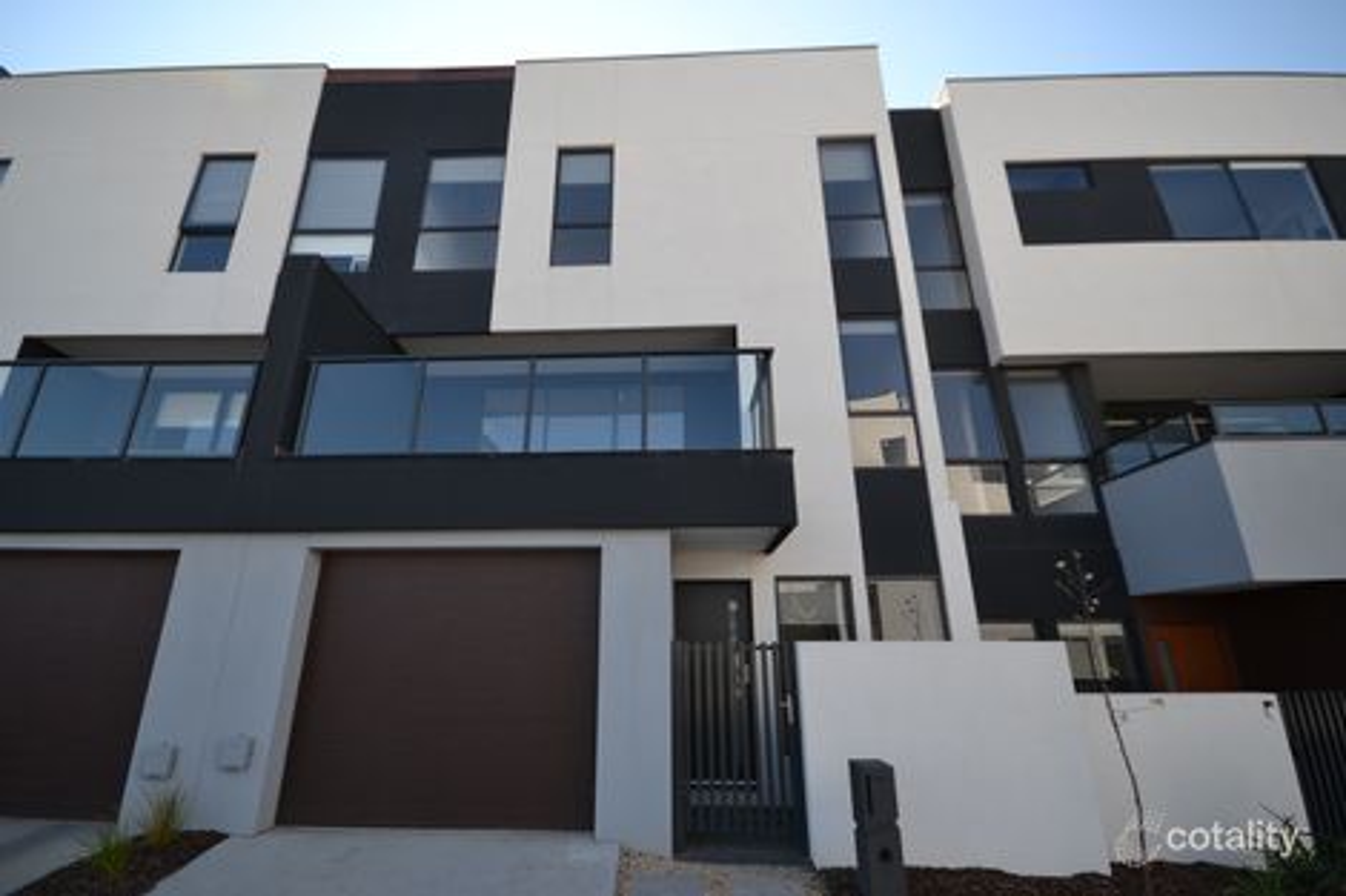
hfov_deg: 100.4
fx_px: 561
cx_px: 673
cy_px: 448
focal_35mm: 15
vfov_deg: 77.3
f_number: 6.3
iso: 100
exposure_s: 1/160
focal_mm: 10
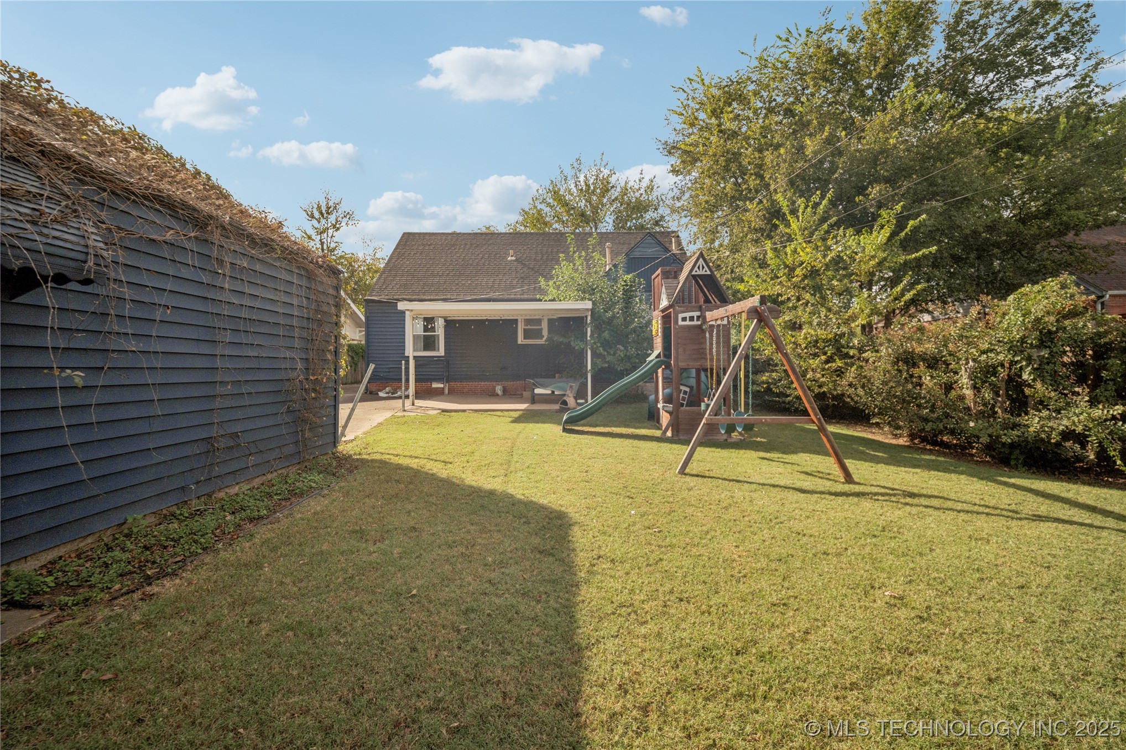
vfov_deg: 81.2
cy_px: 375
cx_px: 563
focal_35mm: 14
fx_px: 438
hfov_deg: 104.3
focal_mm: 14
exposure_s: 1/1250
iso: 640
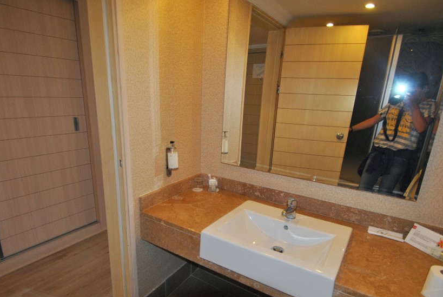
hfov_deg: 81.1
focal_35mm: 21
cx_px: 221
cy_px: 182
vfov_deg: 59.1
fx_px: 259
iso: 200
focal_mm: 10
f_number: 3.5
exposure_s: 1/60
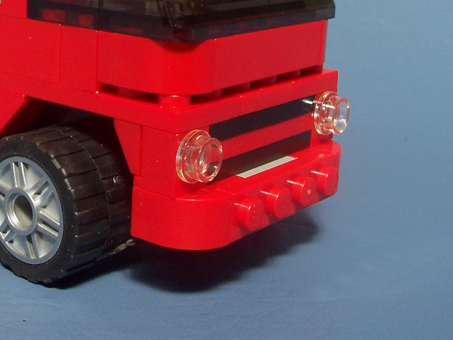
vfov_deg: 21.7
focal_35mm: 67
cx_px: 48
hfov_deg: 27.9
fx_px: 877
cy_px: 73
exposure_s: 1/180
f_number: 5.6
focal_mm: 5.6
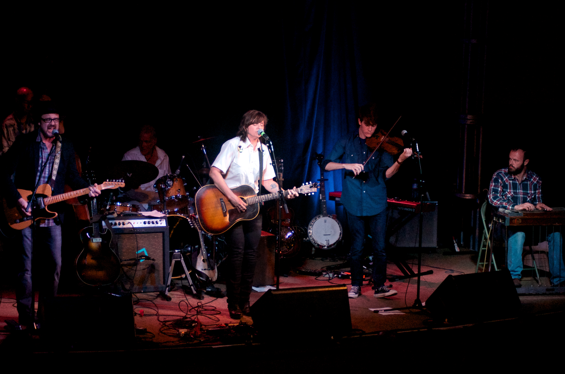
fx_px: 1645
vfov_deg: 13.0
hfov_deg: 19.5
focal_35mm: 105
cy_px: 187
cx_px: 282
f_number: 4
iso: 2000
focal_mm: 70
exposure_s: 1/160
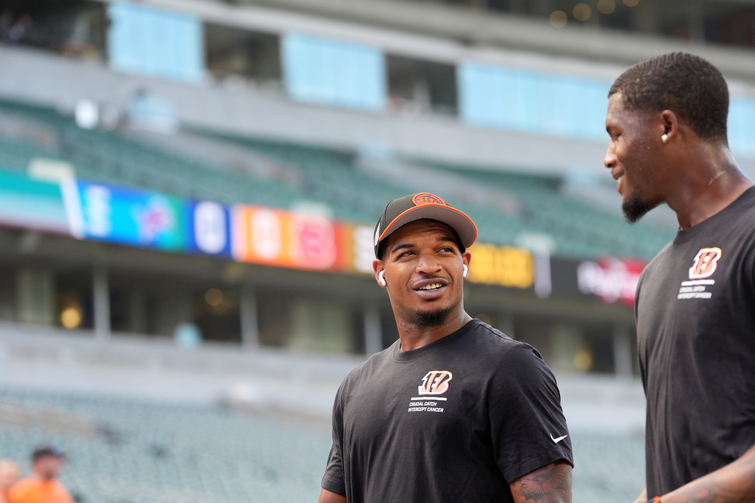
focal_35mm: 142
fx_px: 2978
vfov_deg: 9.7
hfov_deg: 14.4
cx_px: 449
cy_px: 298
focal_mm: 113
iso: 1250
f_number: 3.2
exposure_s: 1/3200
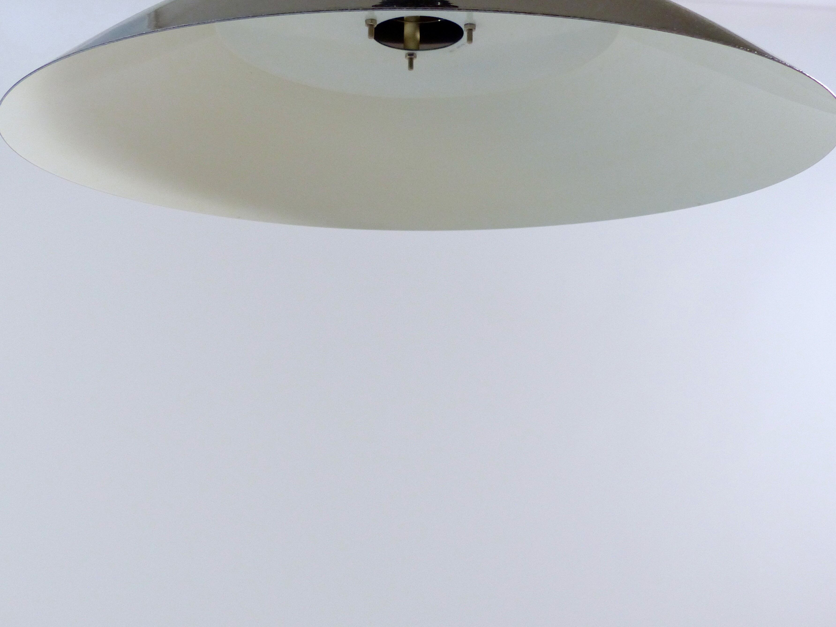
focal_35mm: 33
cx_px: 418
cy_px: 314
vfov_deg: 42.9
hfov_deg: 55.4
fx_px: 797
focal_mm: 5.9
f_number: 2.8
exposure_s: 1/25
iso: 400
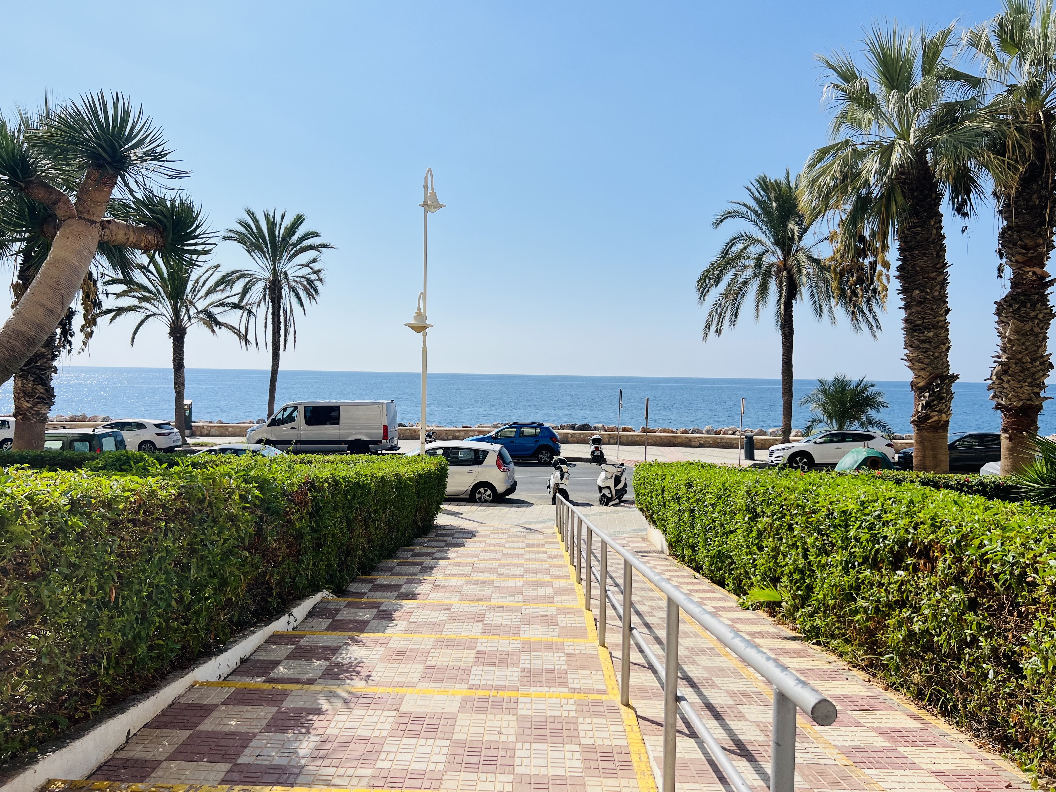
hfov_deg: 67.3
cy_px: 396
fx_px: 793
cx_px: 528
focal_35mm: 26
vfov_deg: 53.1
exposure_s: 1/8000
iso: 50
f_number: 1.5
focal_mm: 5.7
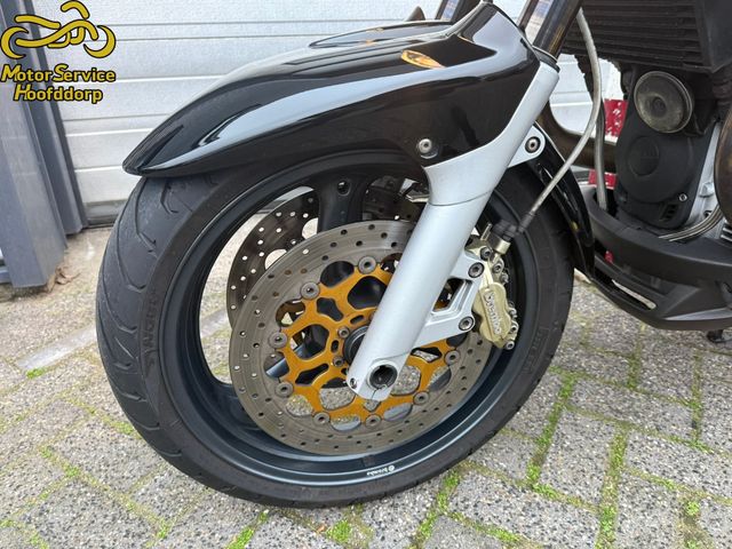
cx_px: 366
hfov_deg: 71.6
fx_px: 508
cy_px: 274
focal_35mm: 24
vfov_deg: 56.8
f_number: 1.78
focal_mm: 6.76
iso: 320
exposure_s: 1/60
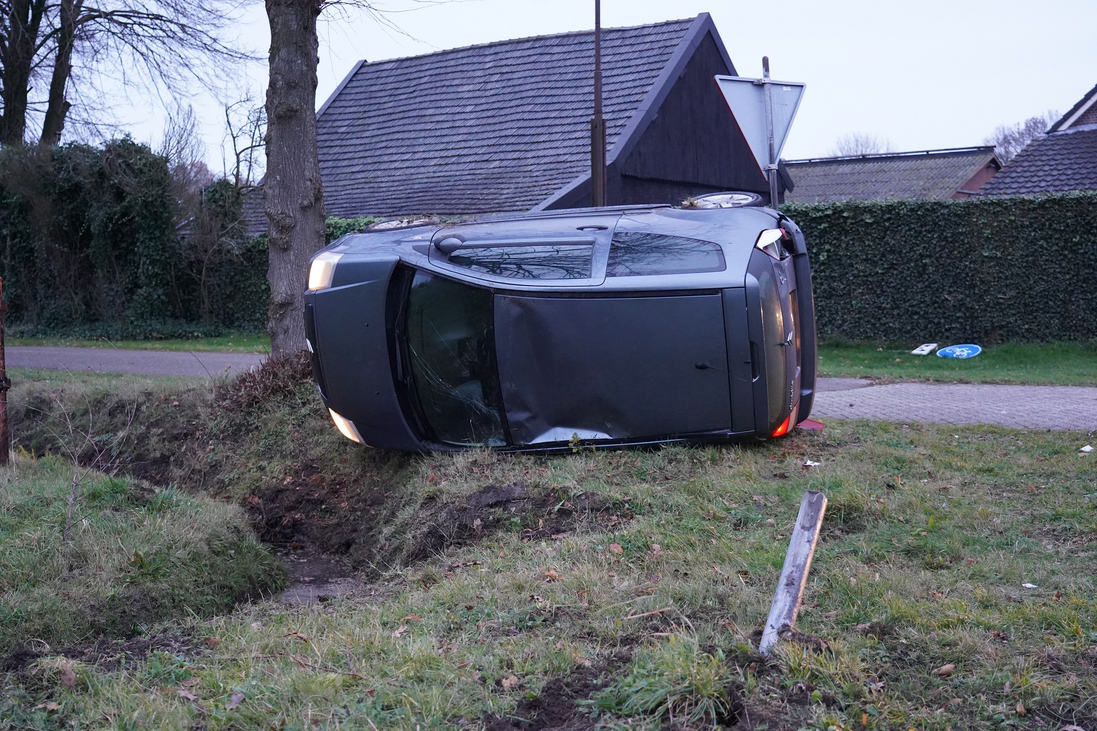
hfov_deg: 46.4
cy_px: 366
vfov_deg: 31.9
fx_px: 1280
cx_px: 548
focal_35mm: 42
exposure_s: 1/160
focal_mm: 42
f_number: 4
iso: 6400
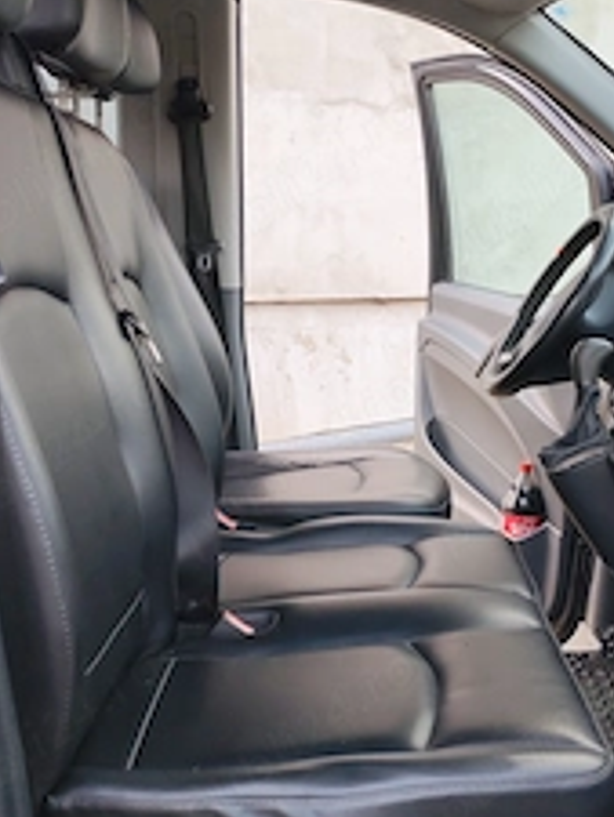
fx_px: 1134
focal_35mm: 48
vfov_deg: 39.3
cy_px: 523
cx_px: 425
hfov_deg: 30.0
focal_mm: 6.12
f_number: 1.9
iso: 250
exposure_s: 1/100
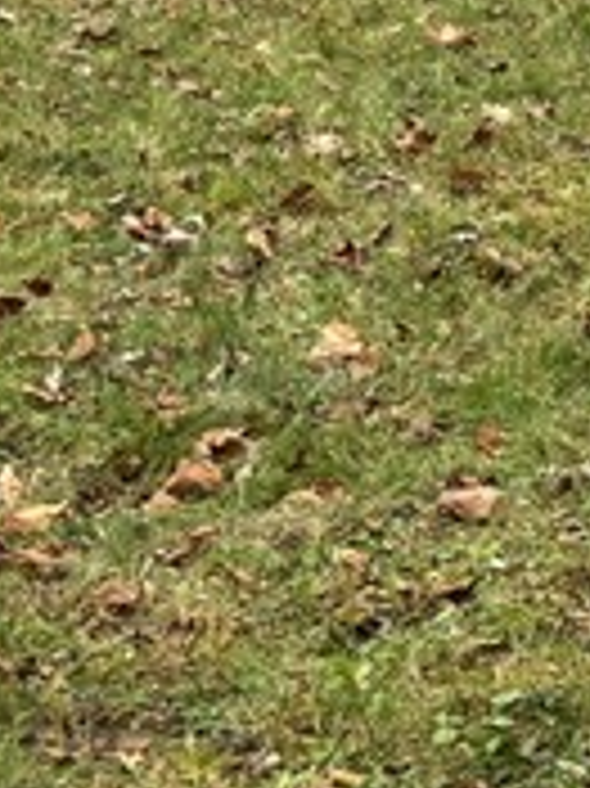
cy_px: -531
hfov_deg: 8.8
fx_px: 3458
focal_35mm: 152
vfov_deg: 12.1
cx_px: 1446
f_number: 1.6
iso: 125
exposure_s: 1/116
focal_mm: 5.96
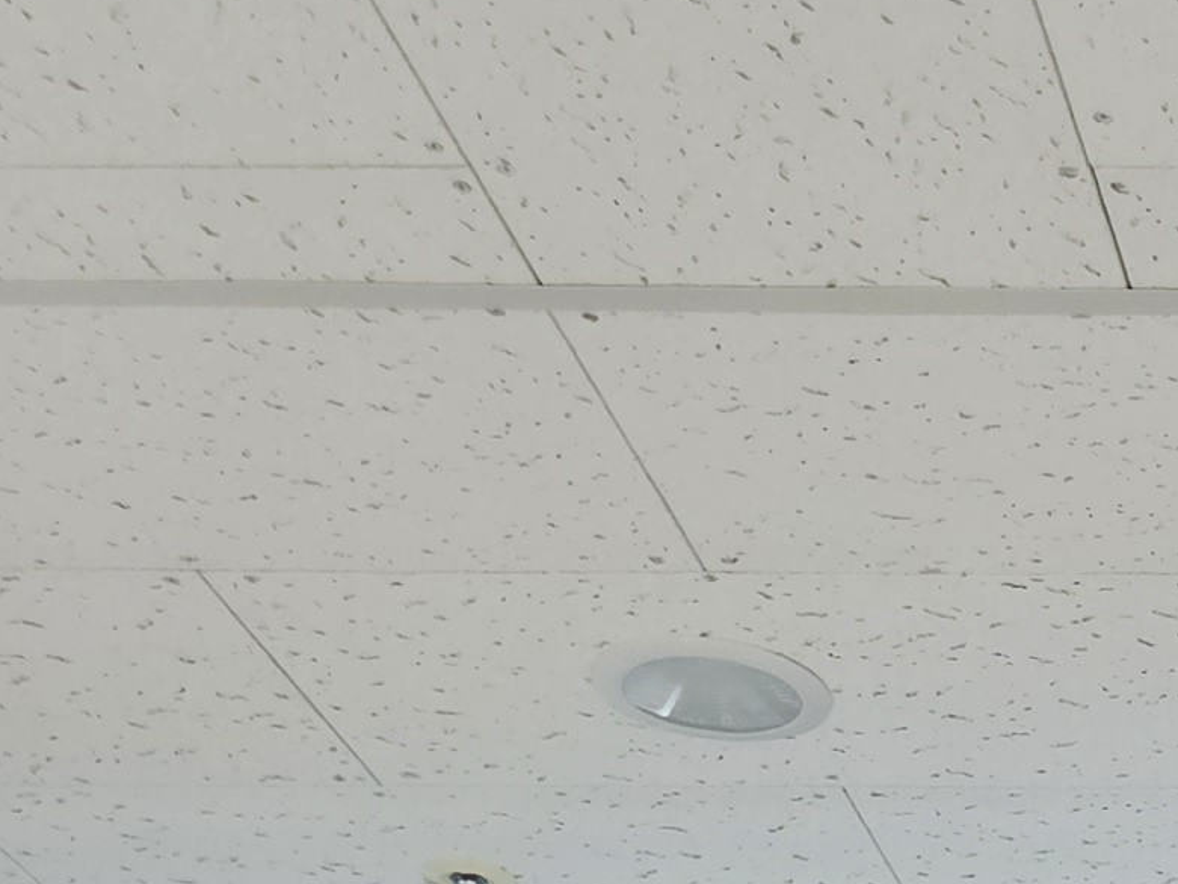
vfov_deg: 10.5
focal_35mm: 118
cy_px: 2244
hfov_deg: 15.3
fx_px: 4016
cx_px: 1835
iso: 400
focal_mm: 5.4
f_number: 1.8
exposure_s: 1/120
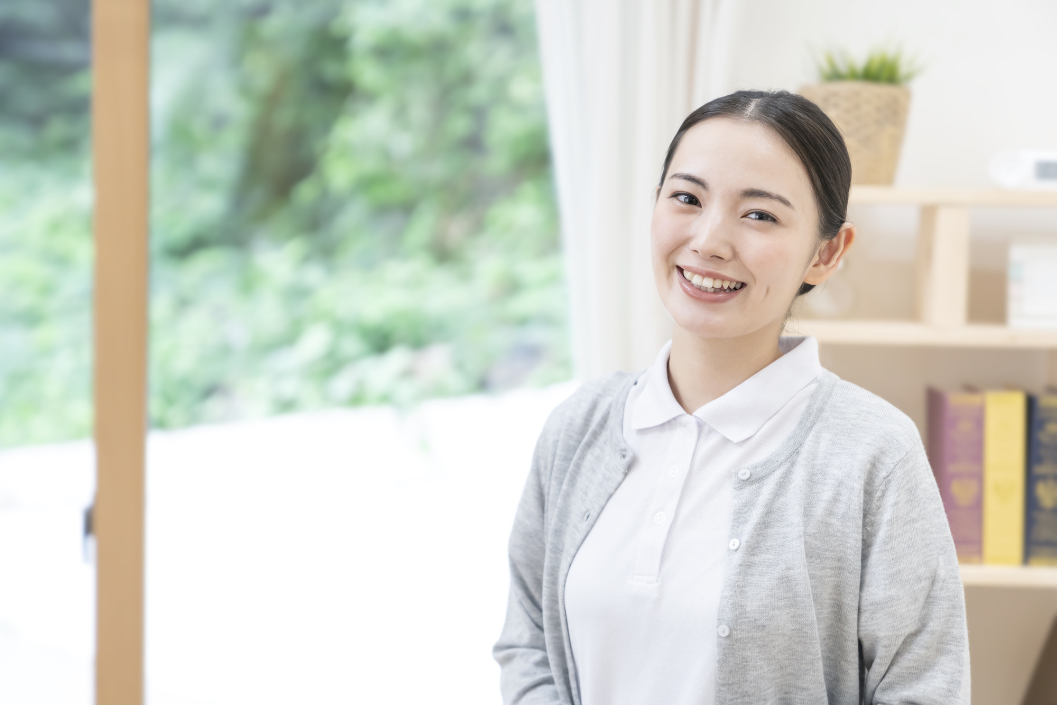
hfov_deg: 28.8
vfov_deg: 19.5
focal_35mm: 70
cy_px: 352
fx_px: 2055
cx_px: 528
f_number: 2.8
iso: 1250
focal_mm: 70
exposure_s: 1/250
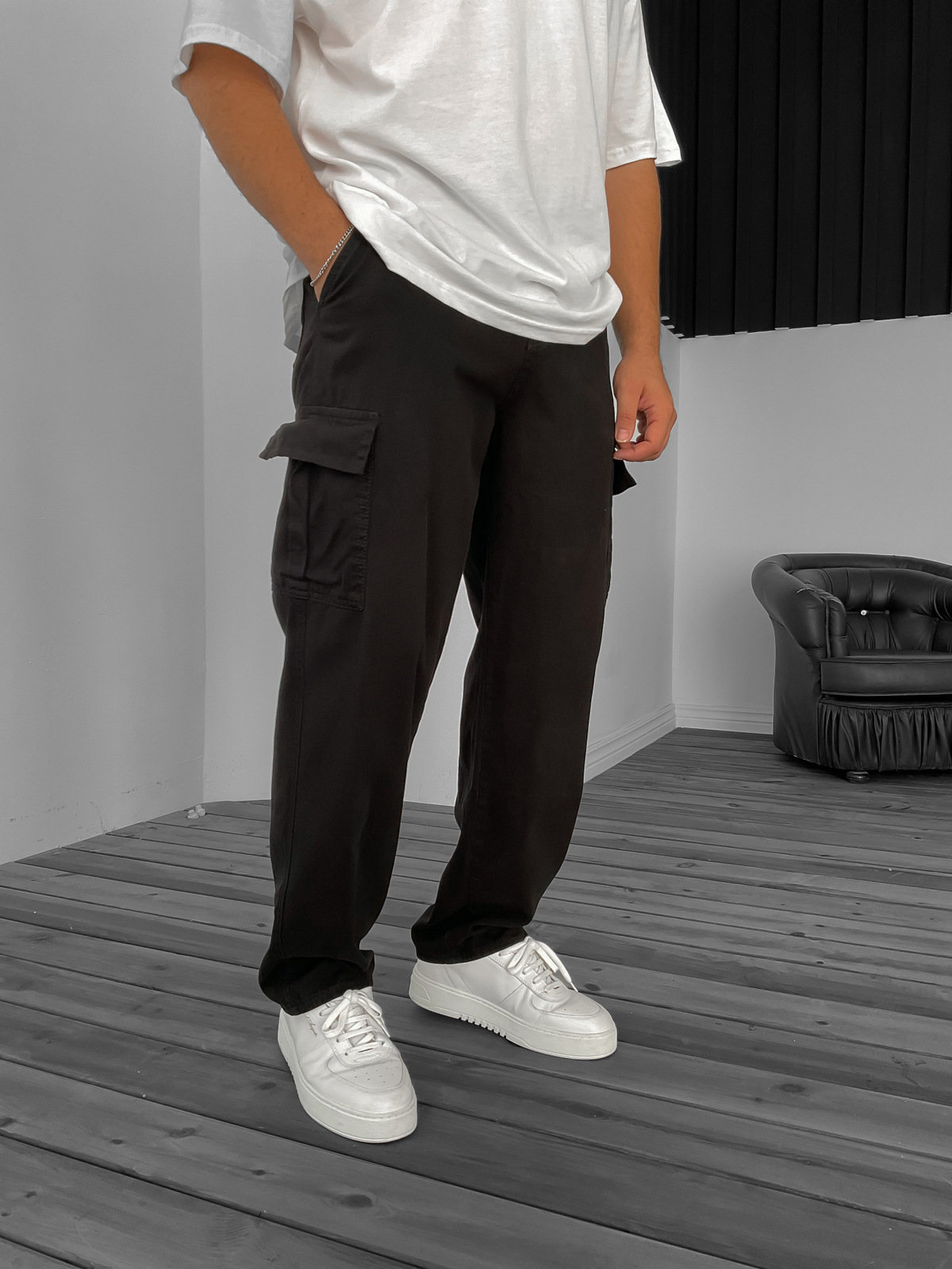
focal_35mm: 29
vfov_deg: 61.7
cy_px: 634
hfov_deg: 48.2
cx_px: 476
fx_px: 1063
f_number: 1.8
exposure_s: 1/120
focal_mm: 3
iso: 64
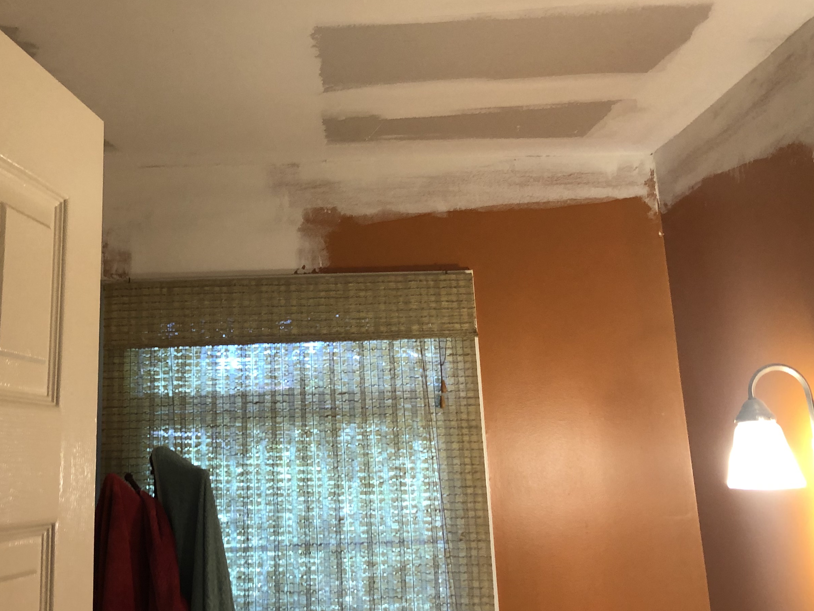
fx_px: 1105
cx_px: 269
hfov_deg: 39.9
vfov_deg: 30.2
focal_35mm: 47
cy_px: 128
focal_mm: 3.99
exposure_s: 1/17
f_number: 1.8
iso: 40
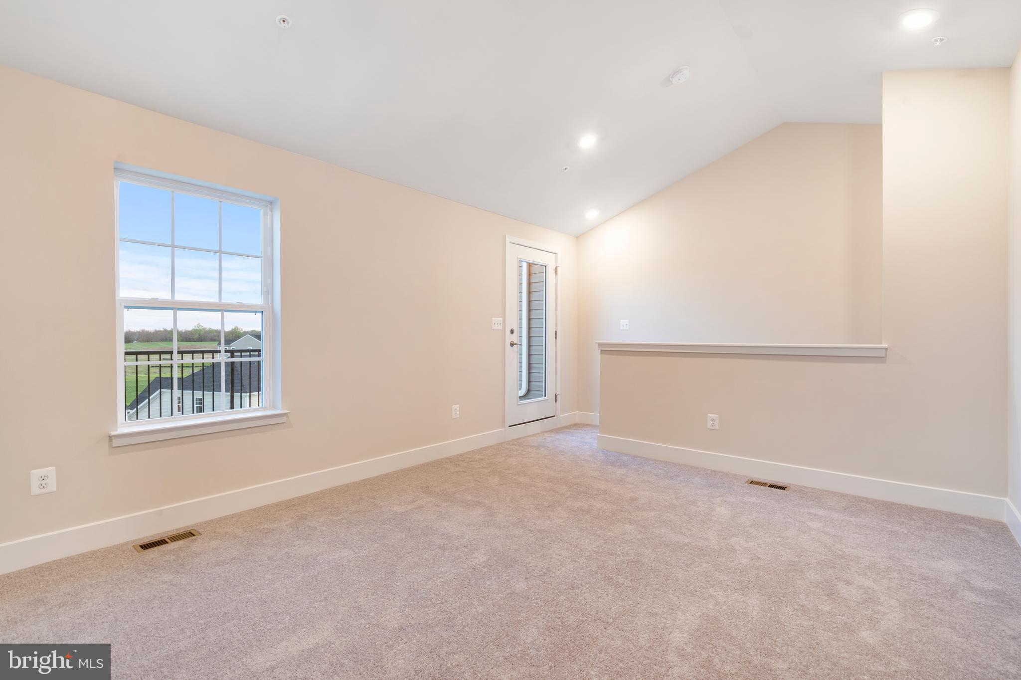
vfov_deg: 73.7
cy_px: 340
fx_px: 454
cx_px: 510
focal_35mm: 16
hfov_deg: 96.8
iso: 200
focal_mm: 16
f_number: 8
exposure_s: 1/4
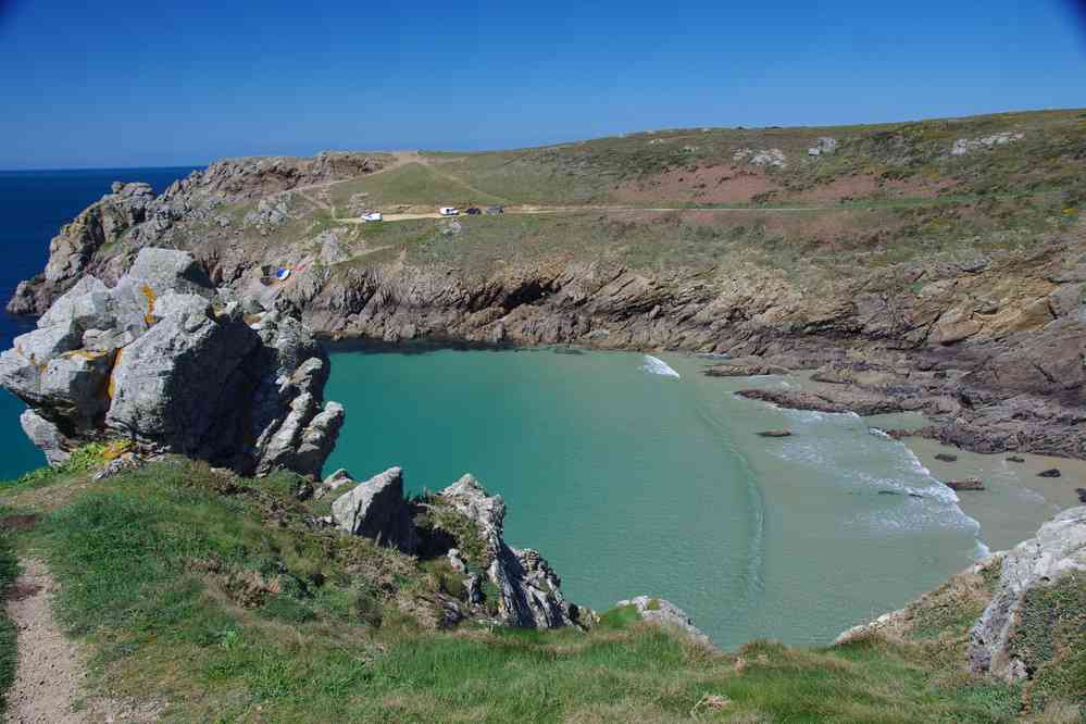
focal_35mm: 33
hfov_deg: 57.2
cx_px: 543
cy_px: 362
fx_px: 995
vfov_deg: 40.0
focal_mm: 21.9
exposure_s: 1/80
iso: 200
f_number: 11
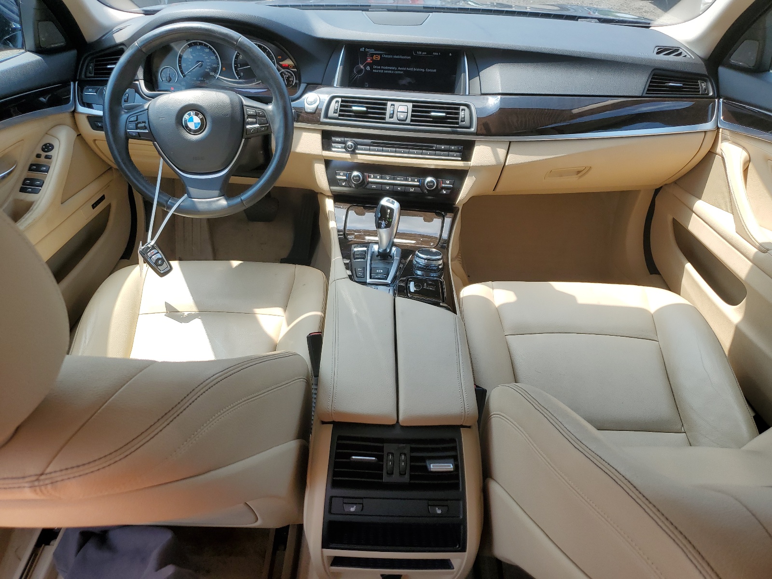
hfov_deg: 67.3
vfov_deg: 53.1
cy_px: 290
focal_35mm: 26
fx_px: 580
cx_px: 386
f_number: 1.5
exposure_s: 1/667
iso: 50
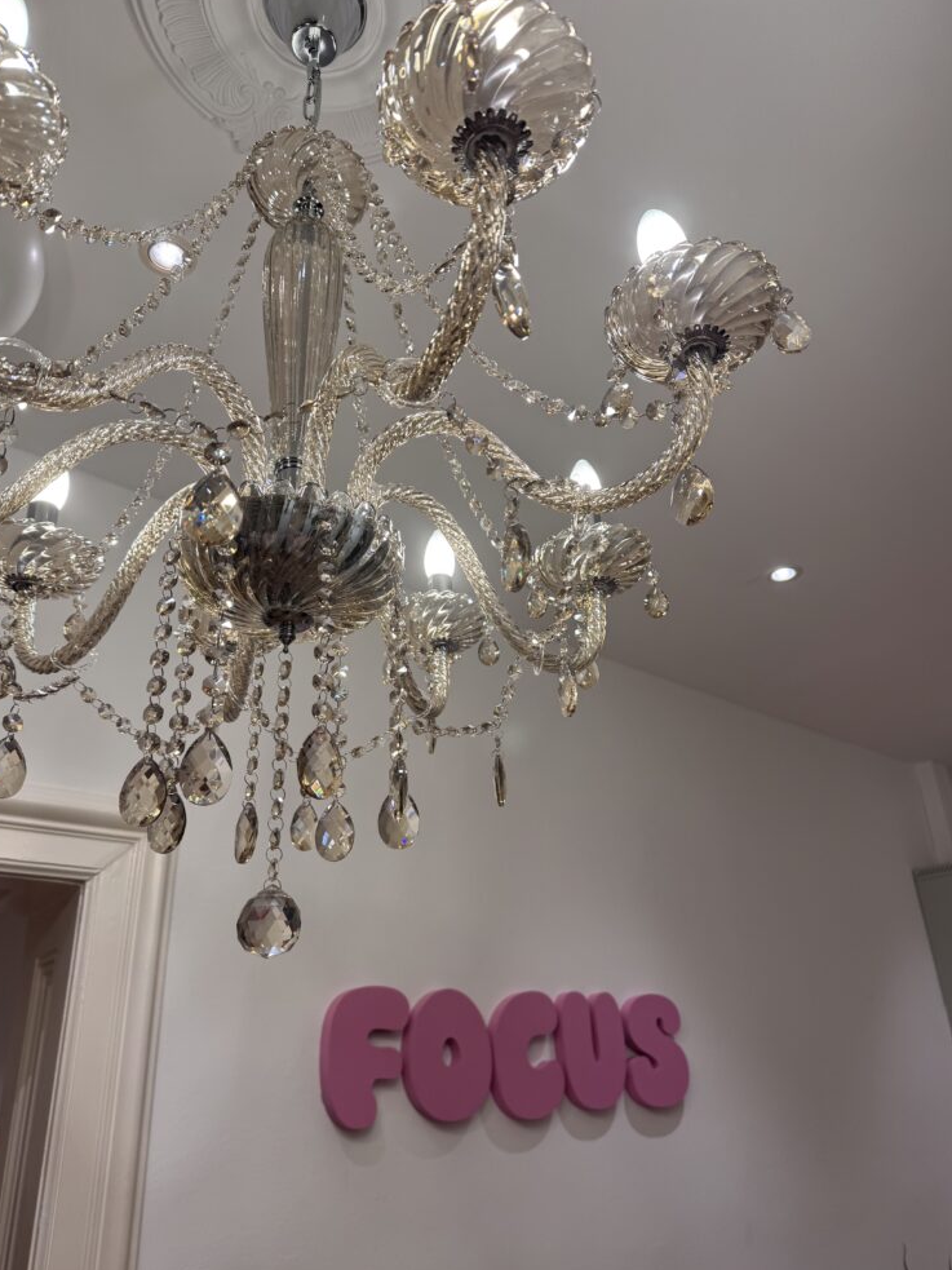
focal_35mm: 25
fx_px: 917
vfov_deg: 69.4
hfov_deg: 54.9
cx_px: 478
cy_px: 645
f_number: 1.78
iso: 50
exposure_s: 1/138
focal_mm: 6.76
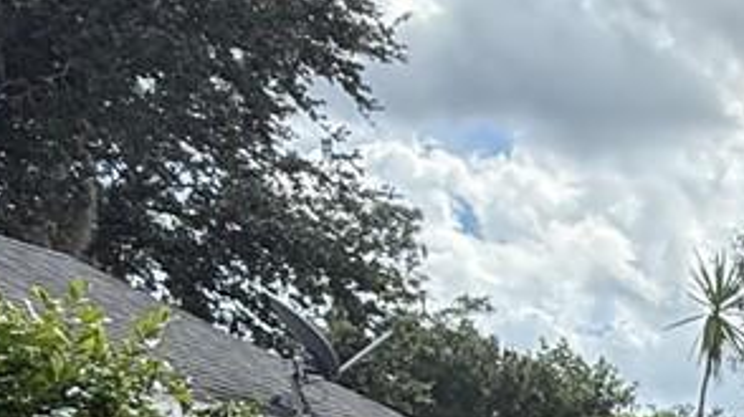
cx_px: 1344
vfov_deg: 12.3
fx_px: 1637
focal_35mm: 83
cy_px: 907
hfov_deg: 19.3
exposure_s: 1/809
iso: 50
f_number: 2.2
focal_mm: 2.22
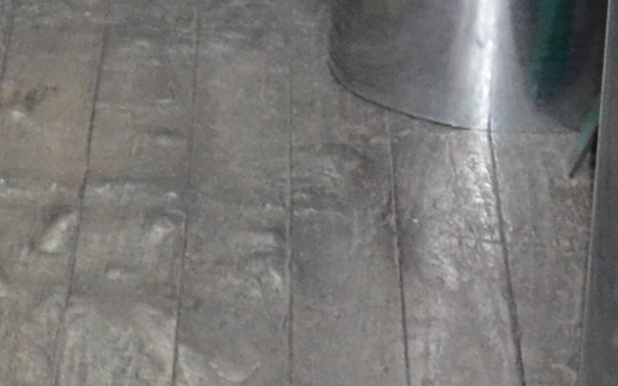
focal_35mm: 214
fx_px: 3604
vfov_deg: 5.5
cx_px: -588
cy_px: -999
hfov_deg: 9.2
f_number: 5.6
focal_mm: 18
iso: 1600
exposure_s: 1/60
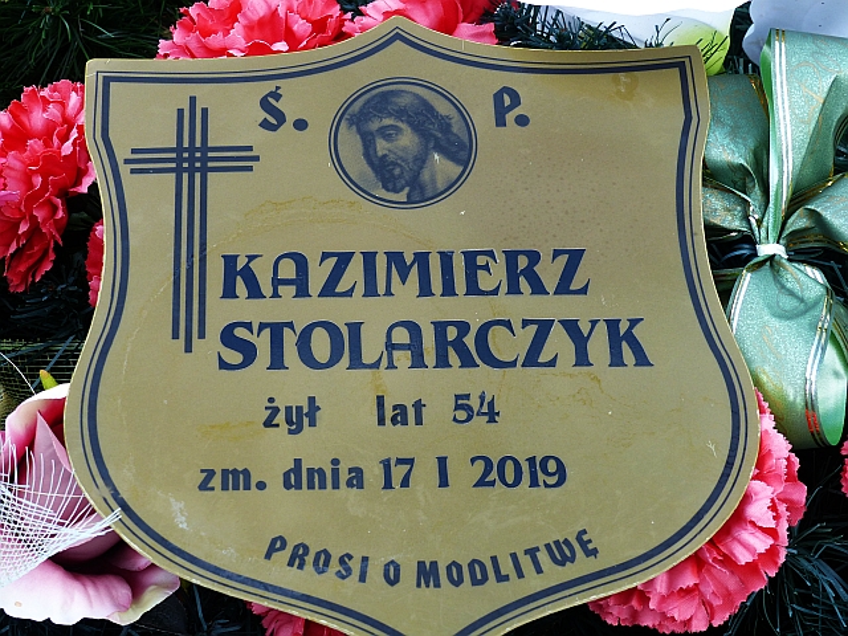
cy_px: 318
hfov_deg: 26.0
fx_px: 1837
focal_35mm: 75
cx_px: 424
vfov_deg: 19.6
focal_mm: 13.5
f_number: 4
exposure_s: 1/200
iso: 100
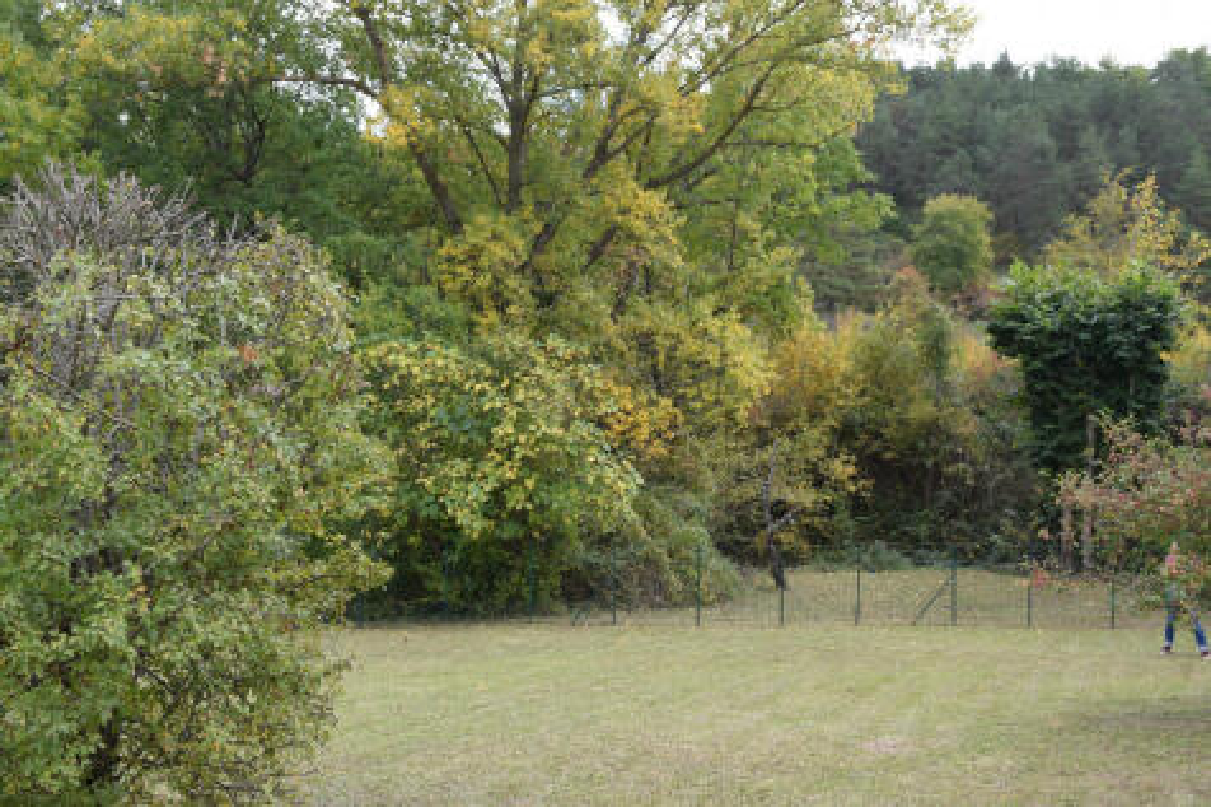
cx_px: 606
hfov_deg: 42.3
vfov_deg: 28.9
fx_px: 1564
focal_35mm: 46
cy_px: 404
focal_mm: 31
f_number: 8
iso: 400
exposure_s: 1/250
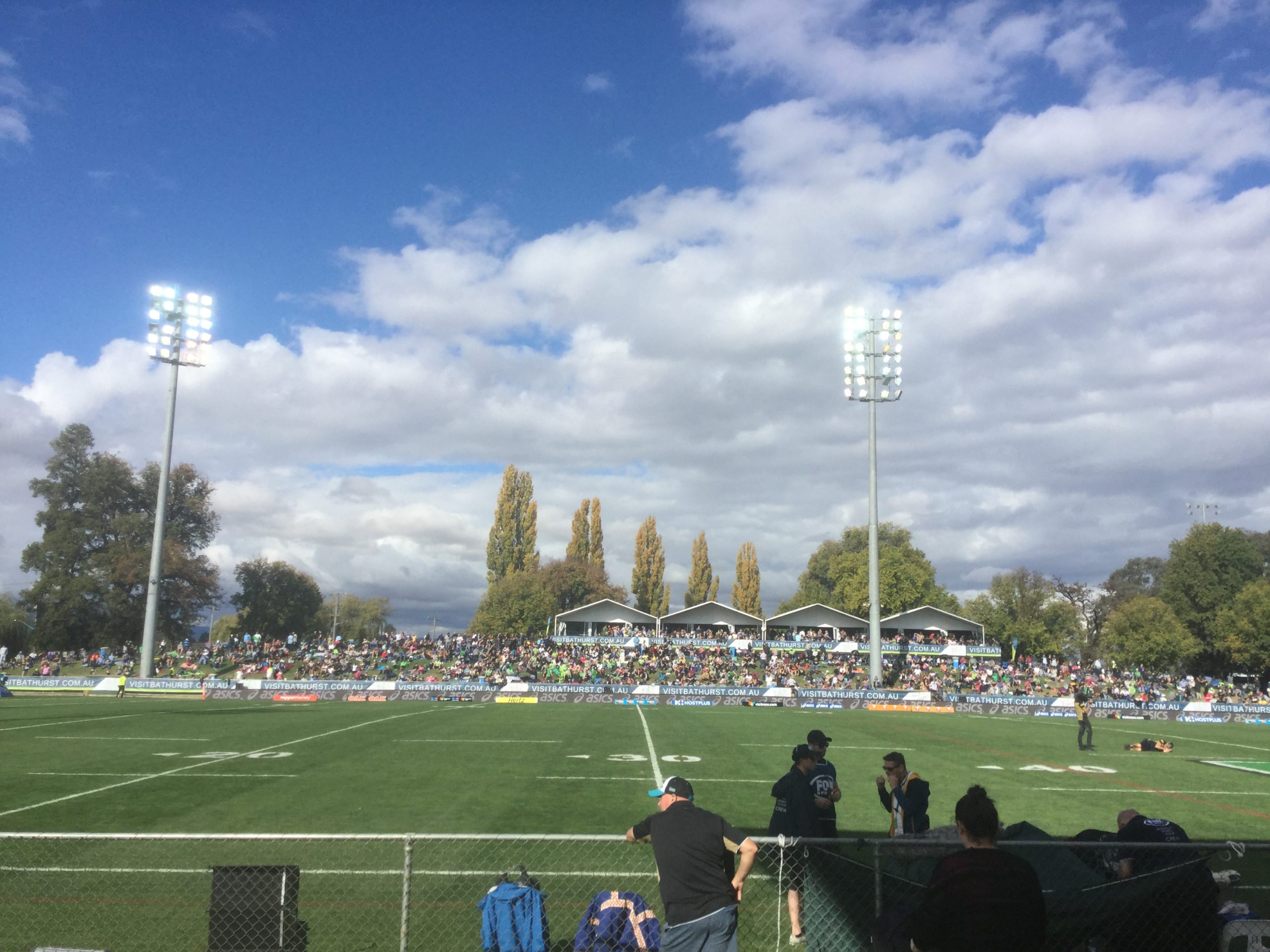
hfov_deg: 58.4
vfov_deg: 45.4
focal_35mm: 31
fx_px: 1137
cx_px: 635
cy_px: 476
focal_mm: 3.3
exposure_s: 1/1812
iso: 25
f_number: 2.4
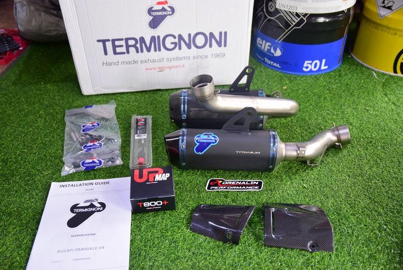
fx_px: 403
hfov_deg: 53.1
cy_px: 135
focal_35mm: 36
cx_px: 202
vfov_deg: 36.9
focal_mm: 24
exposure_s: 1/30
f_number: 3
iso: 1000
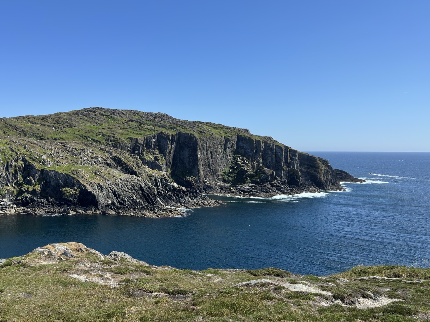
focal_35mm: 31
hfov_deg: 57.8
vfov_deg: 45.3
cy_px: 187
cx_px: 168
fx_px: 385
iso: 100
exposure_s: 1/4854
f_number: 1.78
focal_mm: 6.86
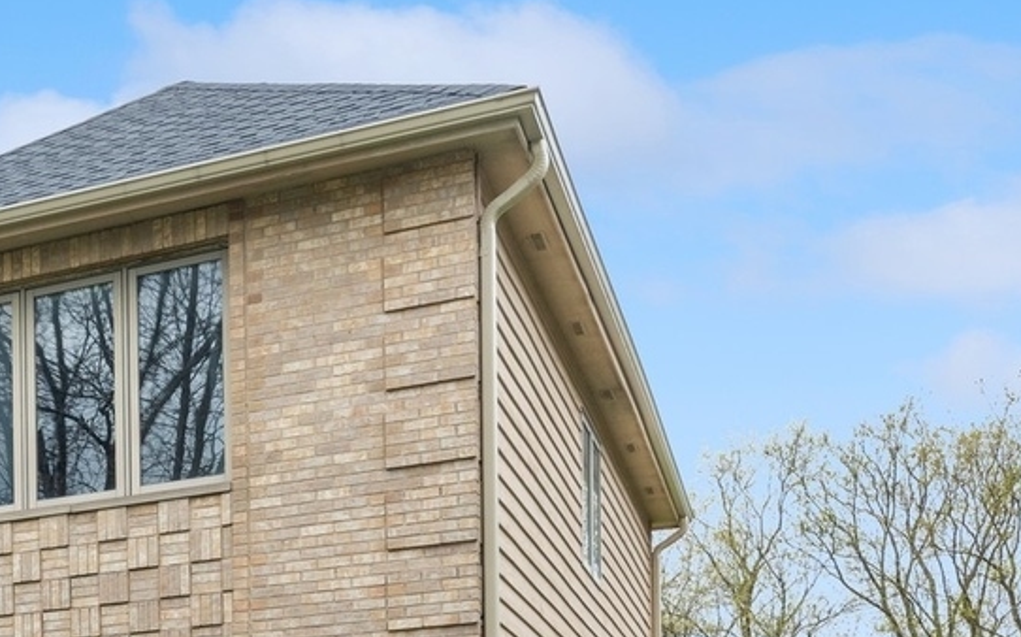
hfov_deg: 27.0
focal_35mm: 64
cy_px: 880
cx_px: -304
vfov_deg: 18.5
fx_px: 1780
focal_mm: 21
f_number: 8
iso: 320
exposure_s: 1/160
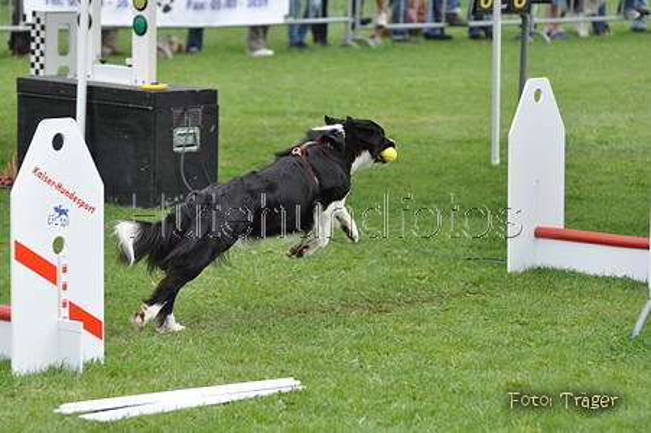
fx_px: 2656
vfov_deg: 9.3
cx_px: 326
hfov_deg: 14.0
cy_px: 216
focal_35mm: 147
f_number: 4.5
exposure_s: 1/1000
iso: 400
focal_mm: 98
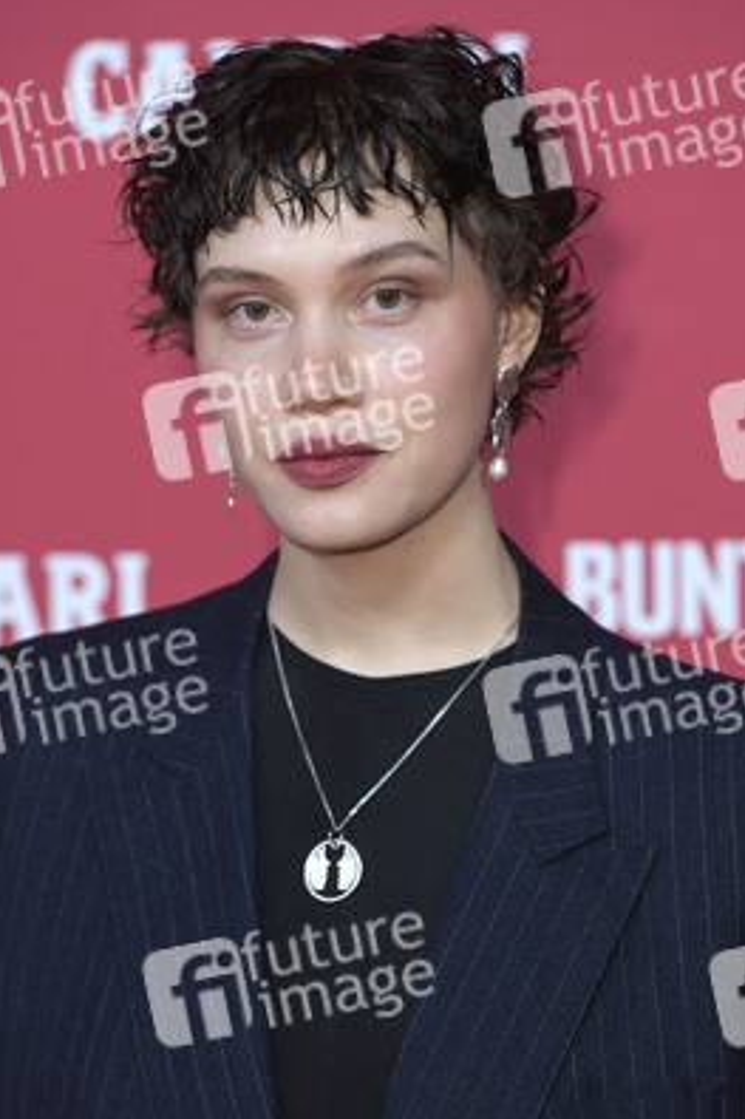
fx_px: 5188
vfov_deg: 12.3
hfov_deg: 8.2
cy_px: 555
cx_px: 371
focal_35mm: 167
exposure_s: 1/400
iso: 1600
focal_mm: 165
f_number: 5
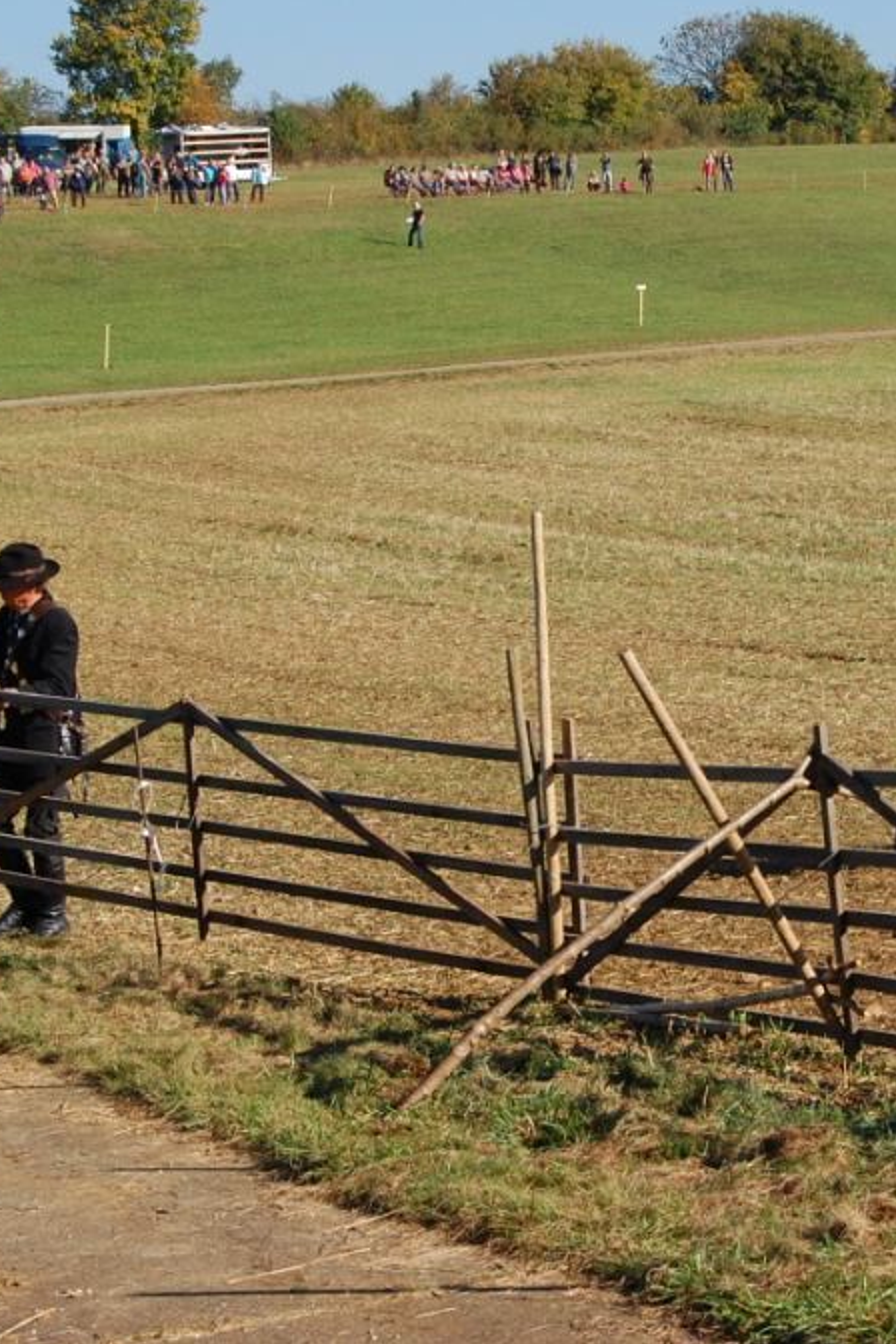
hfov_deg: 13.0
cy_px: 669
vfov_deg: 19.5
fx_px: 3920
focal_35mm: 105
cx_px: 706
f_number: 11
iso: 400
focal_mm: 46
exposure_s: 1/500
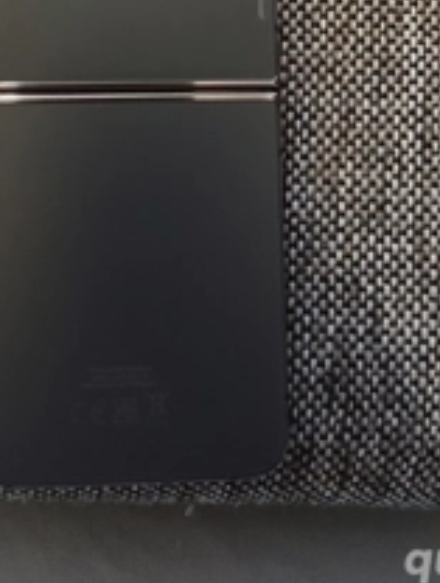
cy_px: 31
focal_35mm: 46
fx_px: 776
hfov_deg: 31.6
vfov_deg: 37.7
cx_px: 199
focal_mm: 5.56
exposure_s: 1/25
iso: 3026
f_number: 1.88
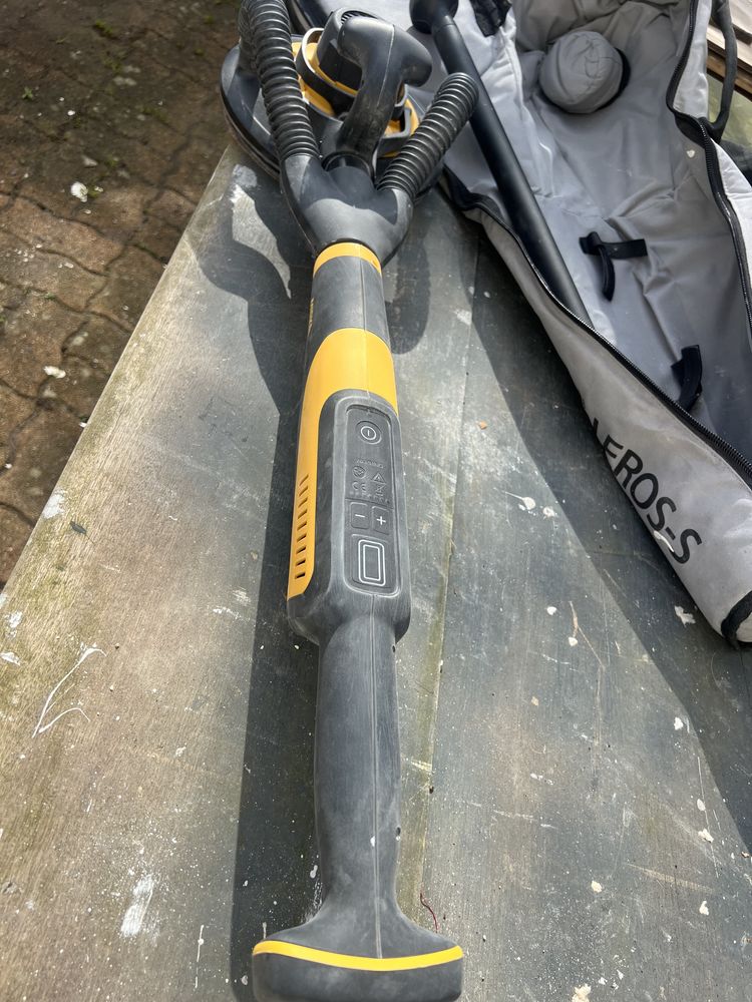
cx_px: 376
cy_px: 501
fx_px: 753
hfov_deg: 53.1
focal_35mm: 26
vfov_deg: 67.3
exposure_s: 1/2045
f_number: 1.5
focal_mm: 5.7
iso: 50
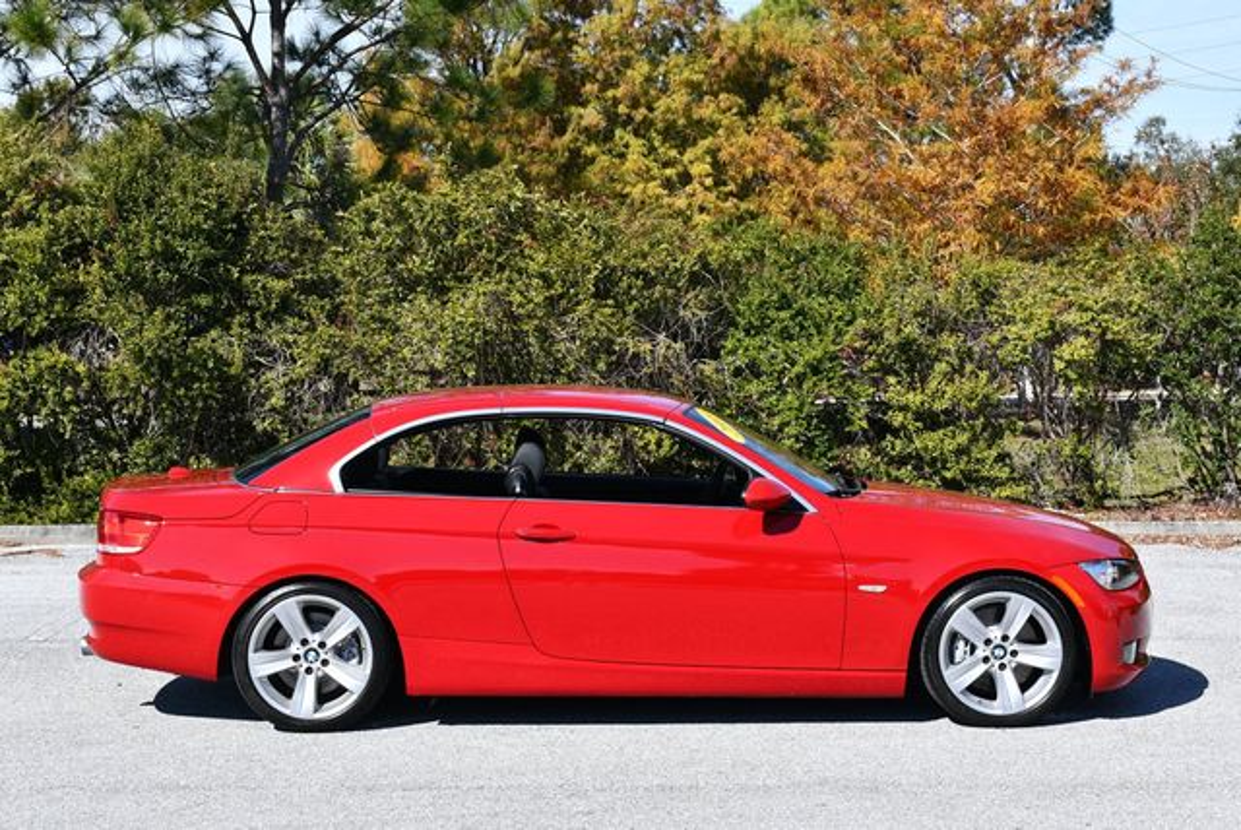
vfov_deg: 19.5
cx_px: 620
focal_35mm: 70
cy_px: 415
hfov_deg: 28.8
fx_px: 2415
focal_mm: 35
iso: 100
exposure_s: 1/250
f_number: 8
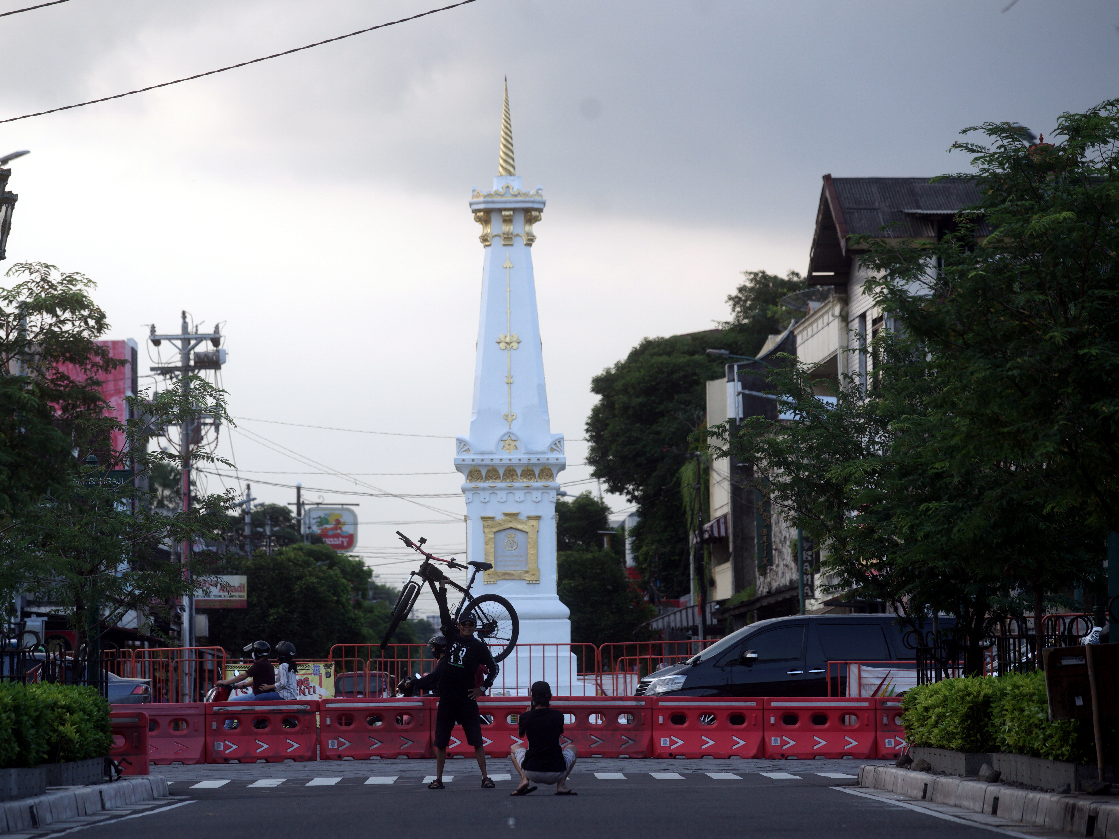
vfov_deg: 8.5
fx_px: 5625
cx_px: 498
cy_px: 419
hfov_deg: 11.4
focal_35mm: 174
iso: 400
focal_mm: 160
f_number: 5
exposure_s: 1/640
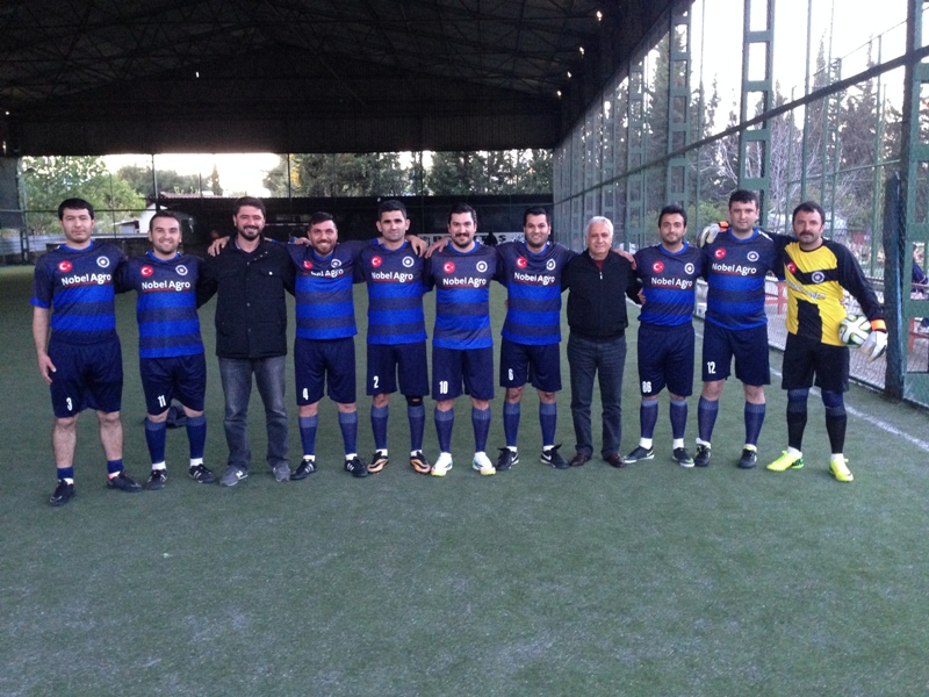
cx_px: 464
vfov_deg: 42.9
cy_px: 348
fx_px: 886
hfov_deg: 55.4
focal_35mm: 33
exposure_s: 1/20
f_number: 2.4
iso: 320
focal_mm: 4.12
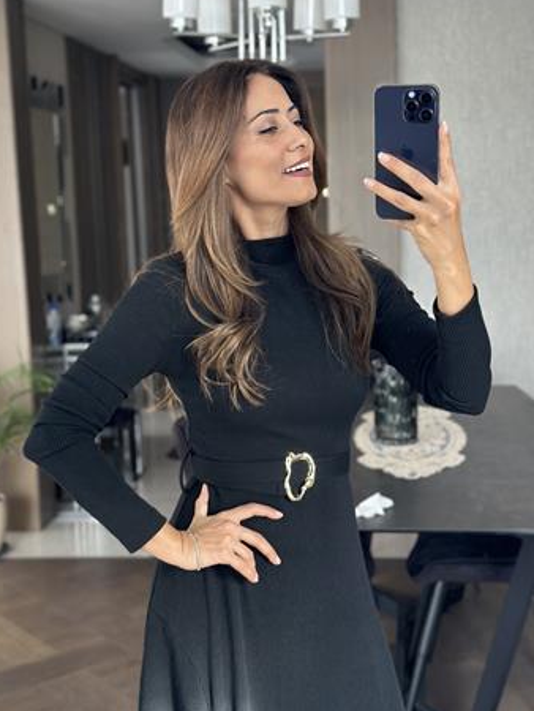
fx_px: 1110
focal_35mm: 54
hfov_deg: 27.1
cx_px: 265
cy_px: 357
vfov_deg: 35.5
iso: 125
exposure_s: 1/60
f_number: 1.78
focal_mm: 6.86
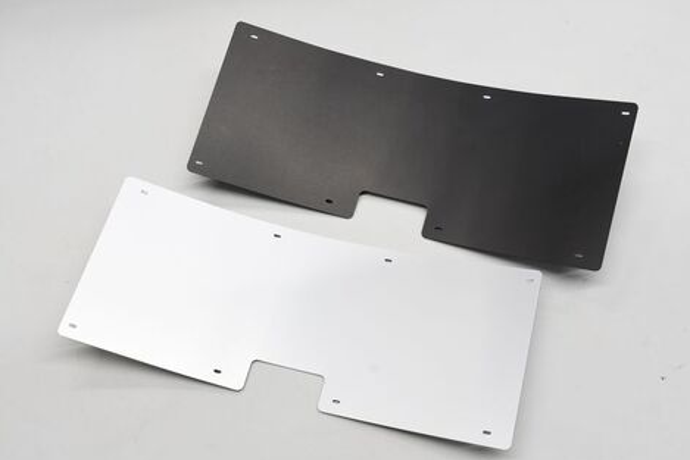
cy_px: 231
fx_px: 882
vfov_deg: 29.3
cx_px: 352
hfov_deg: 42.7
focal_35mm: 46
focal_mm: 30
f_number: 8
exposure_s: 1/80
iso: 800
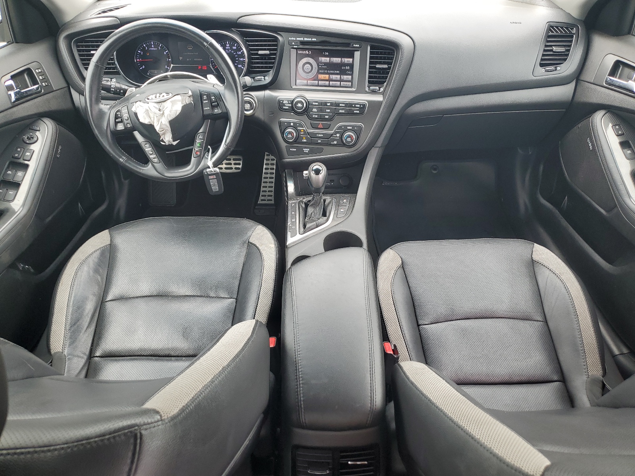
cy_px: 238
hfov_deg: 67.3
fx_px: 477
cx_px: 318
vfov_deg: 53.1
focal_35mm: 26
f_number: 1.5
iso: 50
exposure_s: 1/141
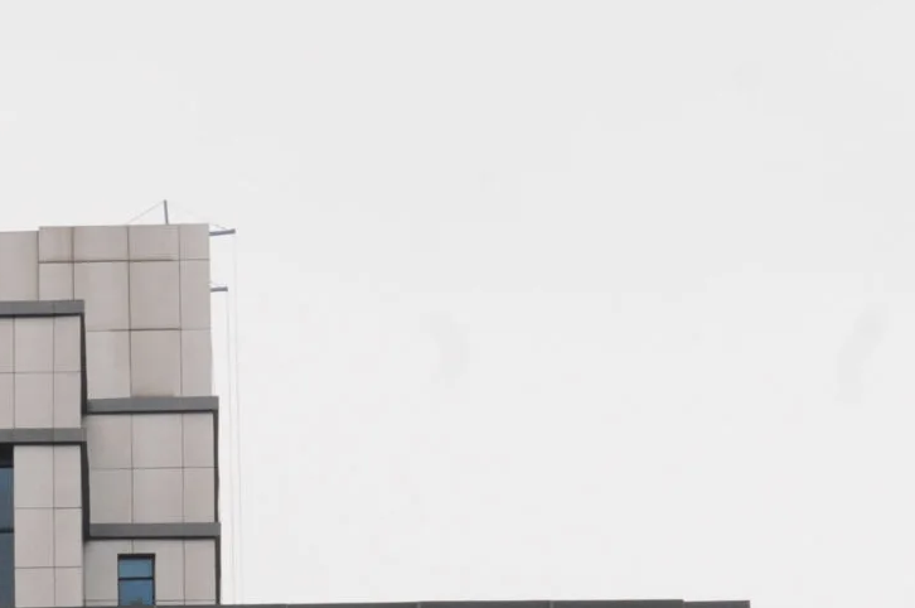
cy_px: 719
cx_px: -548
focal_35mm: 370
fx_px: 9391
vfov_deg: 3.7
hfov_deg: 5.5
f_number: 11
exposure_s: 1/400
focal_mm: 70
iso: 400
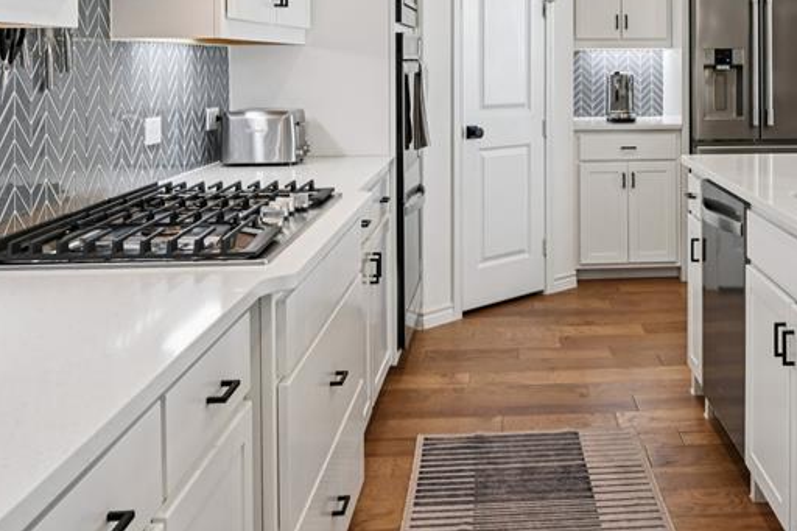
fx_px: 974
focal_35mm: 44
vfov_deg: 29.1
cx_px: 579
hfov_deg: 43.4
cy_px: 42
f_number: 8
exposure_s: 1/60
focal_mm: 22
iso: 400
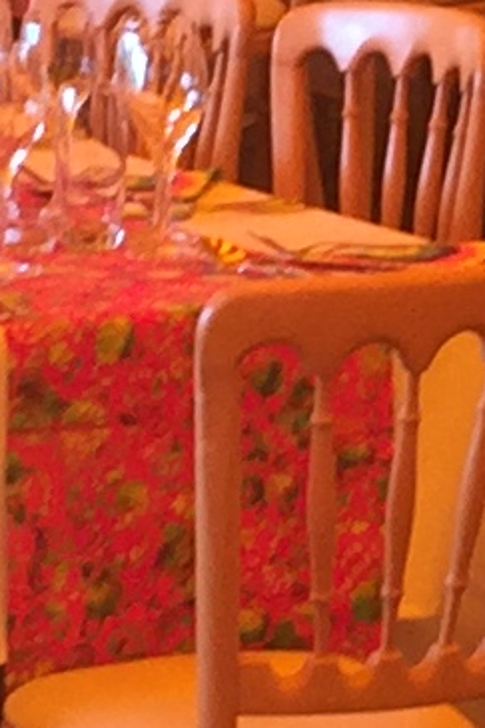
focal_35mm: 270
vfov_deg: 7.6
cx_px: 315
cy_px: 323
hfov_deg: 5.1
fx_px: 5461
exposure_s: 1/50
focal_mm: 4.15
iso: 40
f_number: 2.2
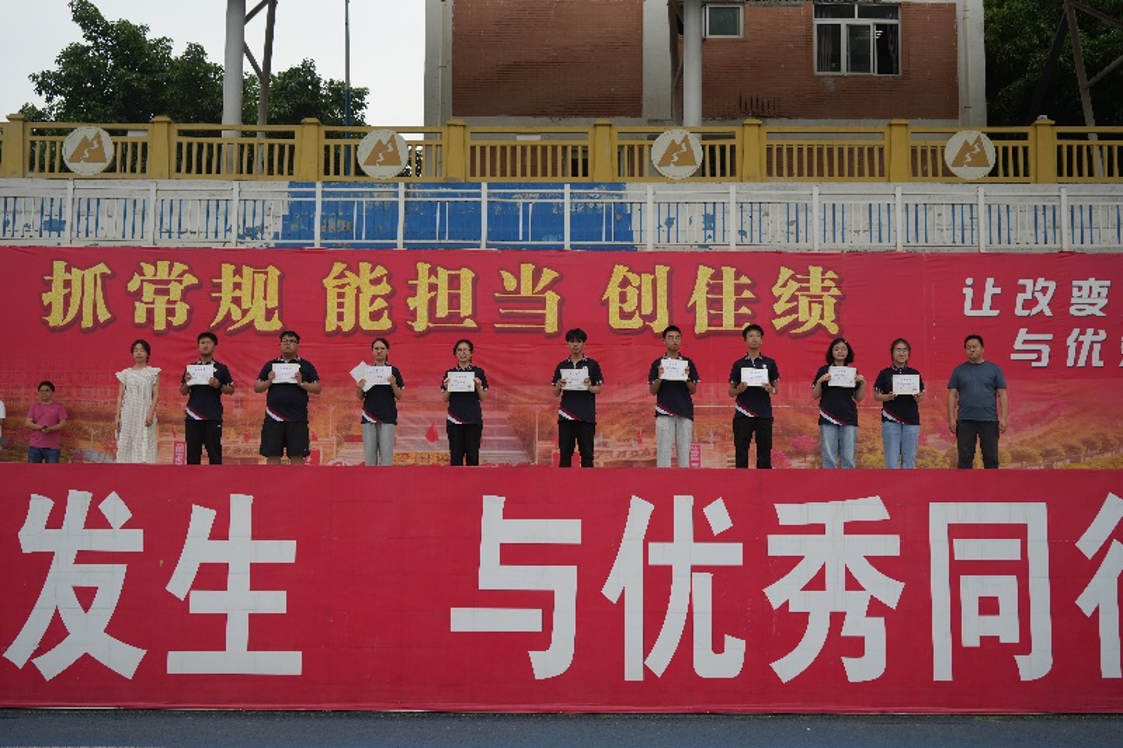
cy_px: 374
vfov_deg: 31.2
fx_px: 1341
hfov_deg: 45.4
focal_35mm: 43
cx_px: 562
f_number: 4.5
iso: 100
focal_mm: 43
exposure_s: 1/250
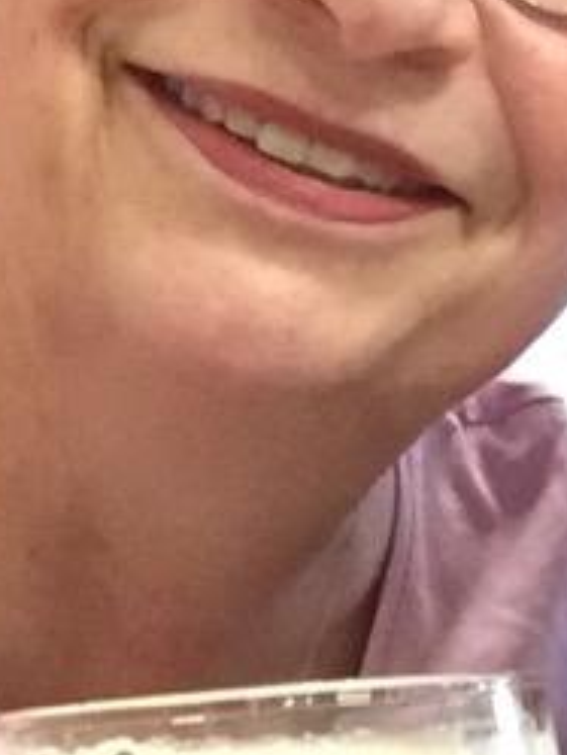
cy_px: 302
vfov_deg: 18.5
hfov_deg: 13.7
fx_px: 2313
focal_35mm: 106
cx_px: 637
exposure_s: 1/17
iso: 640
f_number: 2.2
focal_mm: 2.65
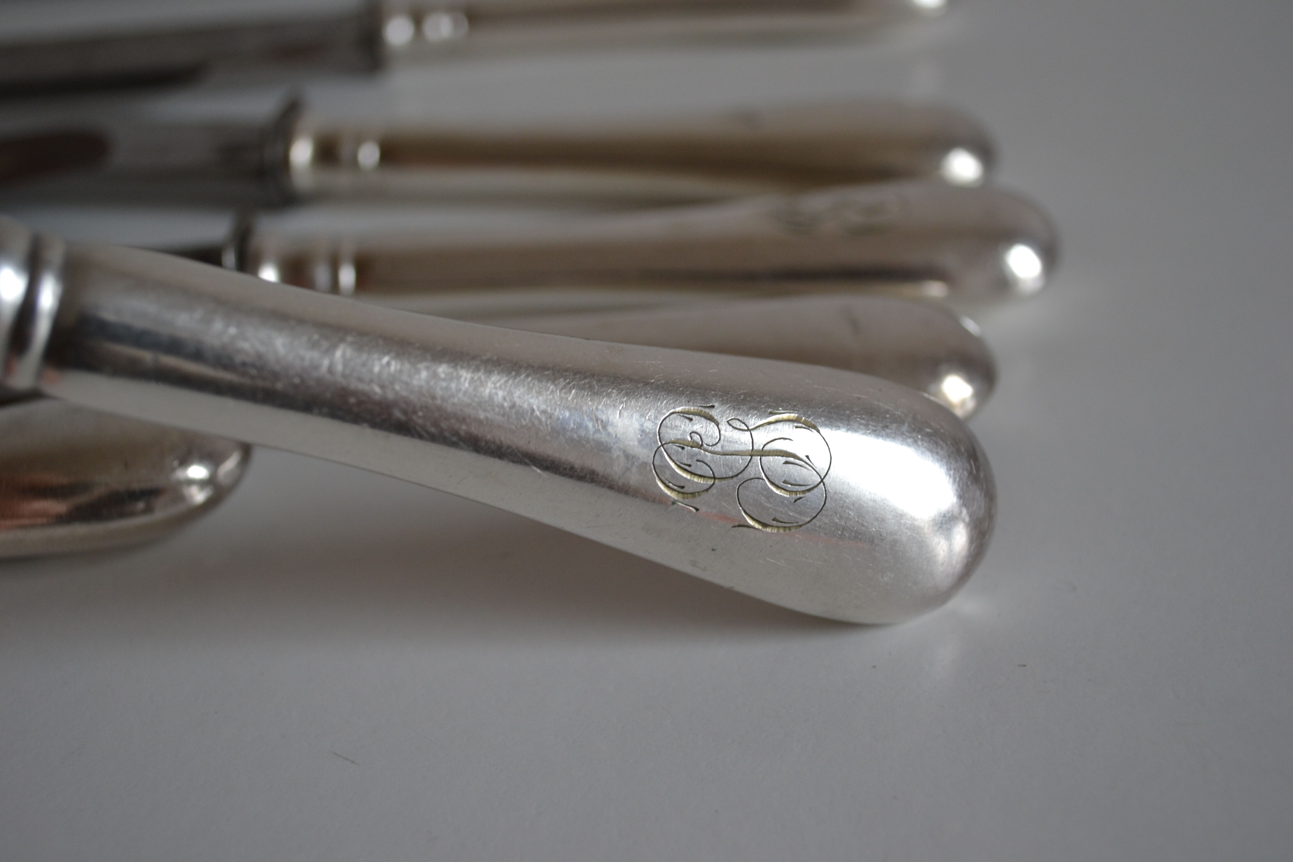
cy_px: 431
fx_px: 1724
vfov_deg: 28.1
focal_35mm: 48
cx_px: 646
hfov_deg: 41.1
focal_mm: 32
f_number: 5
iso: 400
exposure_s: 1/100
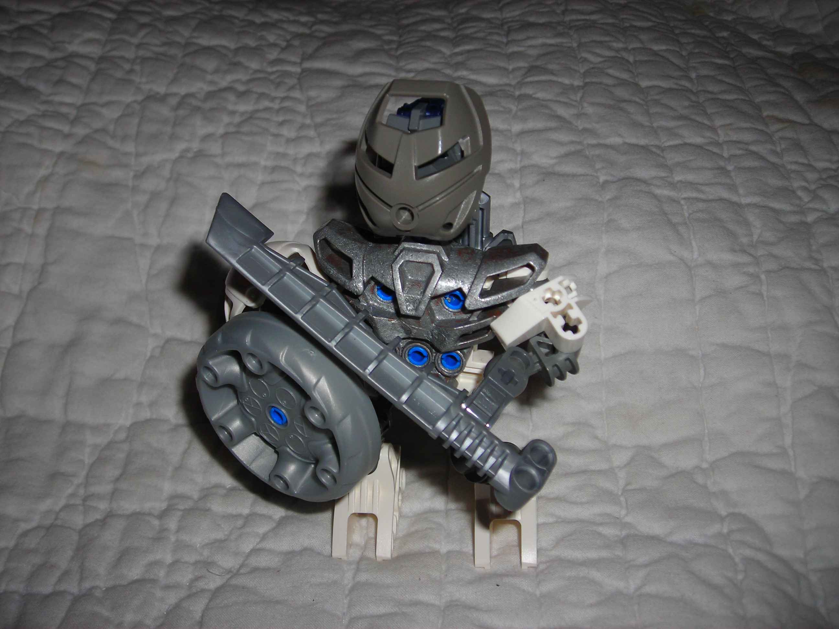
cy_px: 314
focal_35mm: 41
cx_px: 420
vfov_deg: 35.1
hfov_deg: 45.8
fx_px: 994
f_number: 6.6
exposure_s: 1/60.1
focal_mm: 6.8
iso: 50
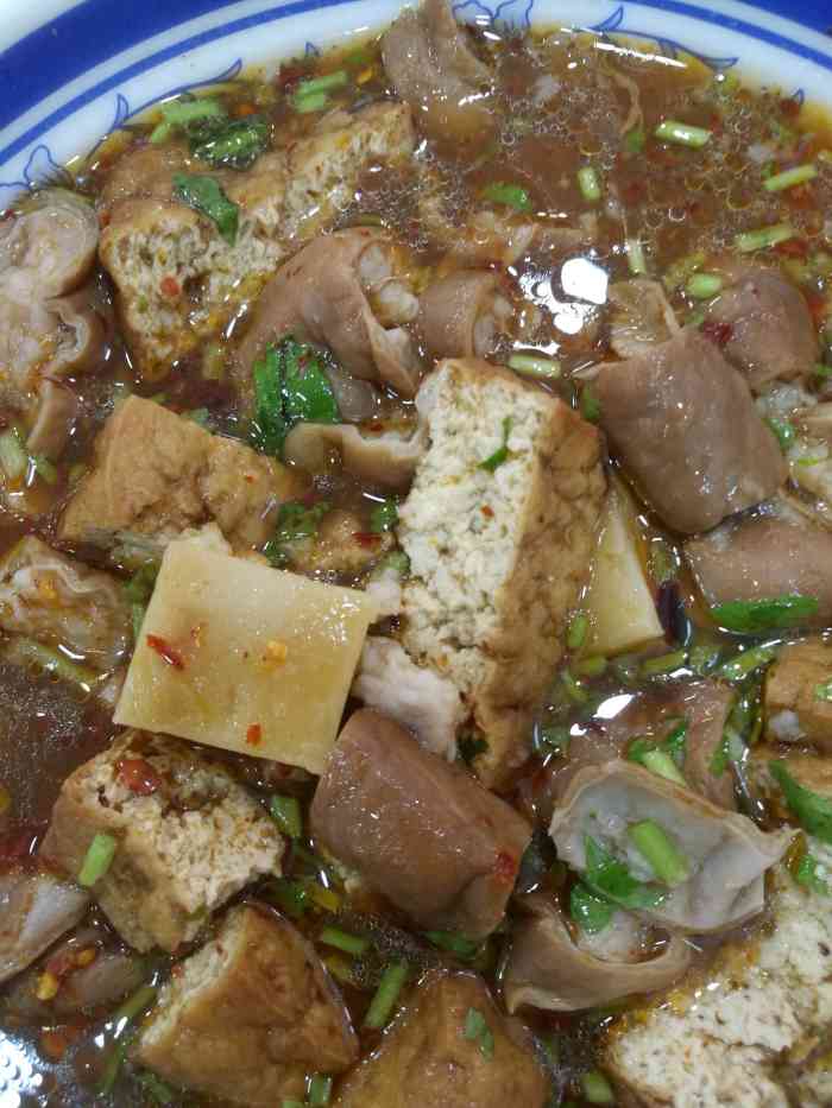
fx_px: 865
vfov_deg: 65.3
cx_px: 416
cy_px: 554
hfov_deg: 51.4
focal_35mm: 27
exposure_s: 1/33.3
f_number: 4
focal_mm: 4.5
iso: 250
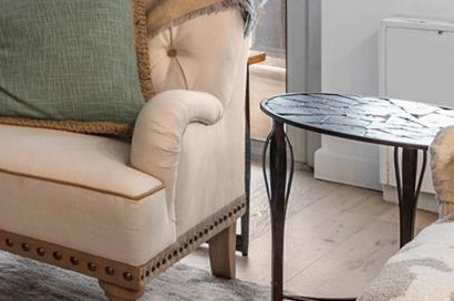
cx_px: -504
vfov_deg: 17.1
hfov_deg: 17.3
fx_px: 944
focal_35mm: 75
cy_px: -85
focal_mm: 15
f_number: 8
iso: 500
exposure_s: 1/4
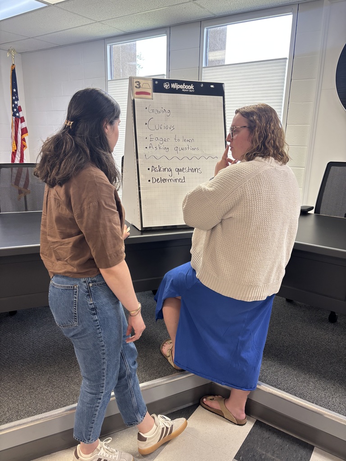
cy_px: 230
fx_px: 347
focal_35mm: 26
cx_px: 173
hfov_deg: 53.1
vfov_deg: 67.3
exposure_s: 1/120
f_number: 1.6
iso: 125
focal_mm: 5.96
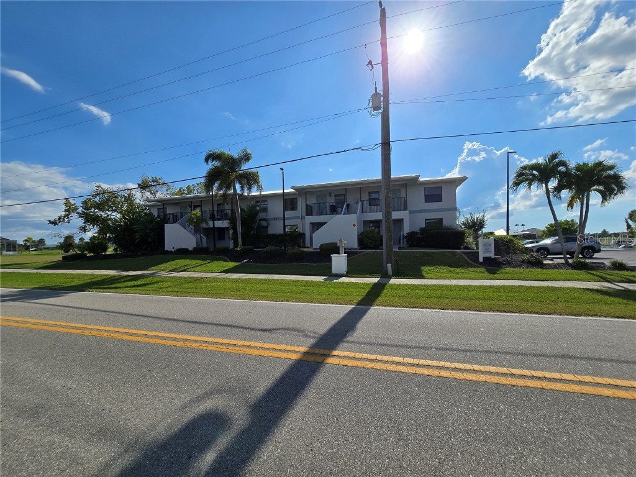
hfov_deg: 106.2
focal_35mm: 13
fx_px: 239
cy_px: 238
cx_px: 318
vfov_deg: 89.9
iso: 50
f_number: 2.2
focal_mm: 2.2
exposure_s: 1/5883
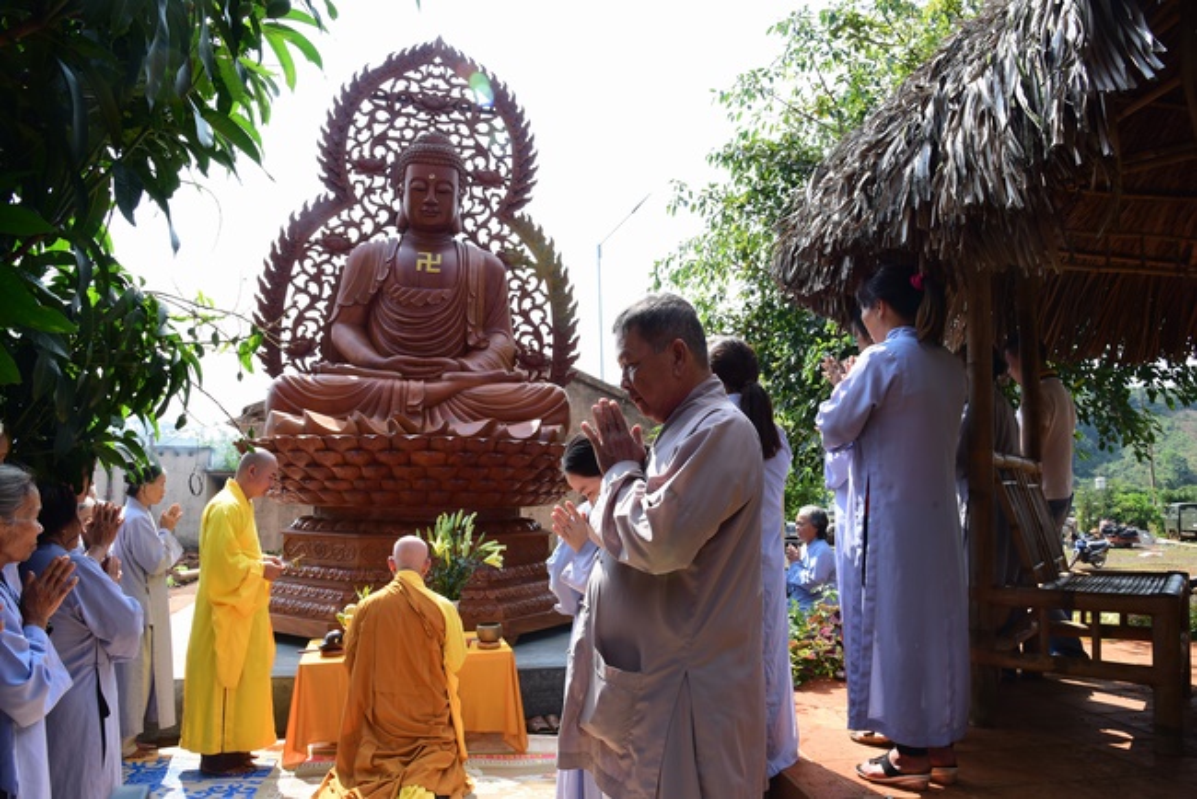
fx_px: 798
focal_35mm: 24
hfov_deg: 73.7
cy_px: 400
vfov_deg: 53.2
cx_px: 598
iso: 400
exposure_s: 1/160
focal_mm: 24
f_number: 11
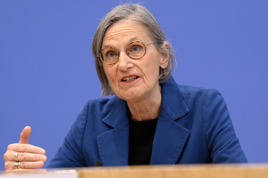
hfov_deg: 15.2
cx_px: 134
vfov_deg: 10.1
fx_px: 1004
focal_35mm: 135
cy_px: 89
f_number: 5.6
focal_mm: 135
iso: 5000
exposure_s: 1/640
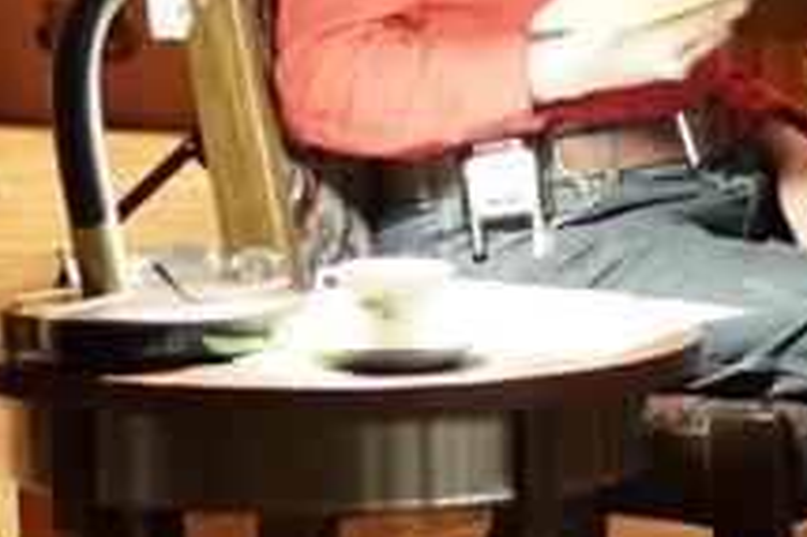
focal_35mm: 440
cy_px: -672
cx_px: 503
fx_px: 9856
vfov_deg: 3.1
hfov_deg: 4.7
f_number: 3.2
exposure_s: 1/20
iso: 800
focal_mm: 55
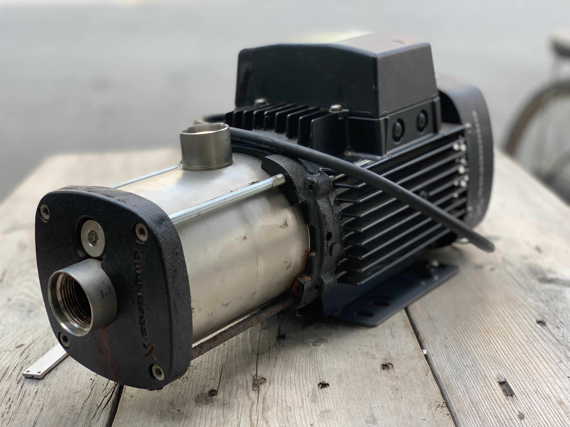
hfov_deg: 36.8
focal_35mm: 52
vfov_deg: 28.0
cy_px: 214
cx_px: 285
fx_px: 856
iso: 16
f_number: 2.4
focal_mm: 6
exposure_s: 1/122
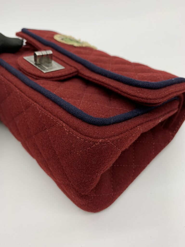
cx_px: 92
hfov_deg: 53.1
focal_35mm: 26
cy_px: 124
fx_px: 185
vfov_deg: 67.3
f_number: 1.8
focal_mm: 4.25
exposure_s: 1/100
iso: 32
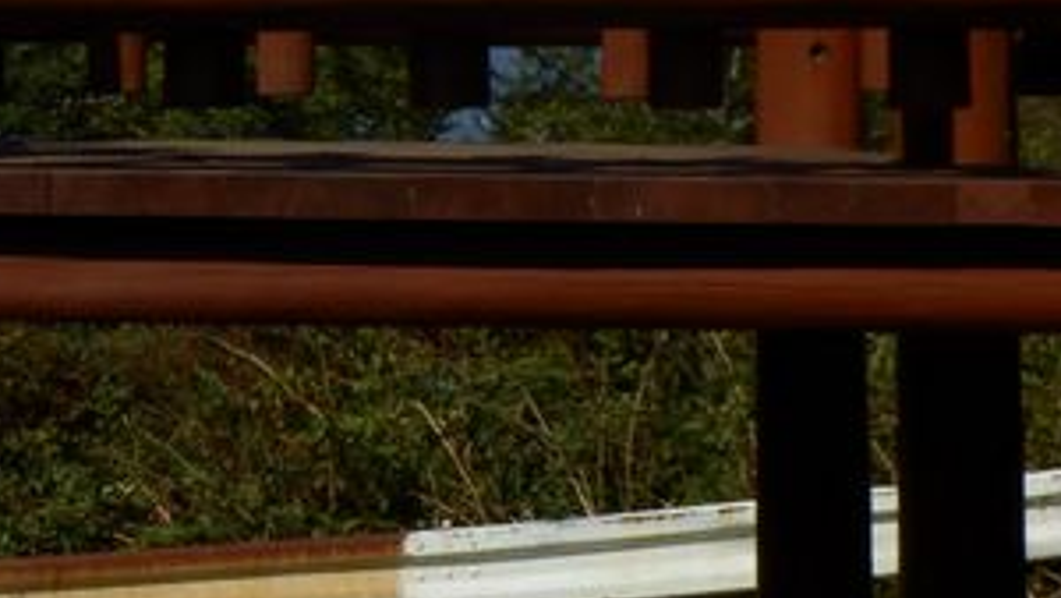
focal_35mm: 148
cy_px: 88
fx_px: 4165
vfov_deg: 8.2
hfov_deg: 14.2
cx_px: -57
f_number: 11.1
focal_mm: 9.1
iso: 100
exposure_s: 1/320
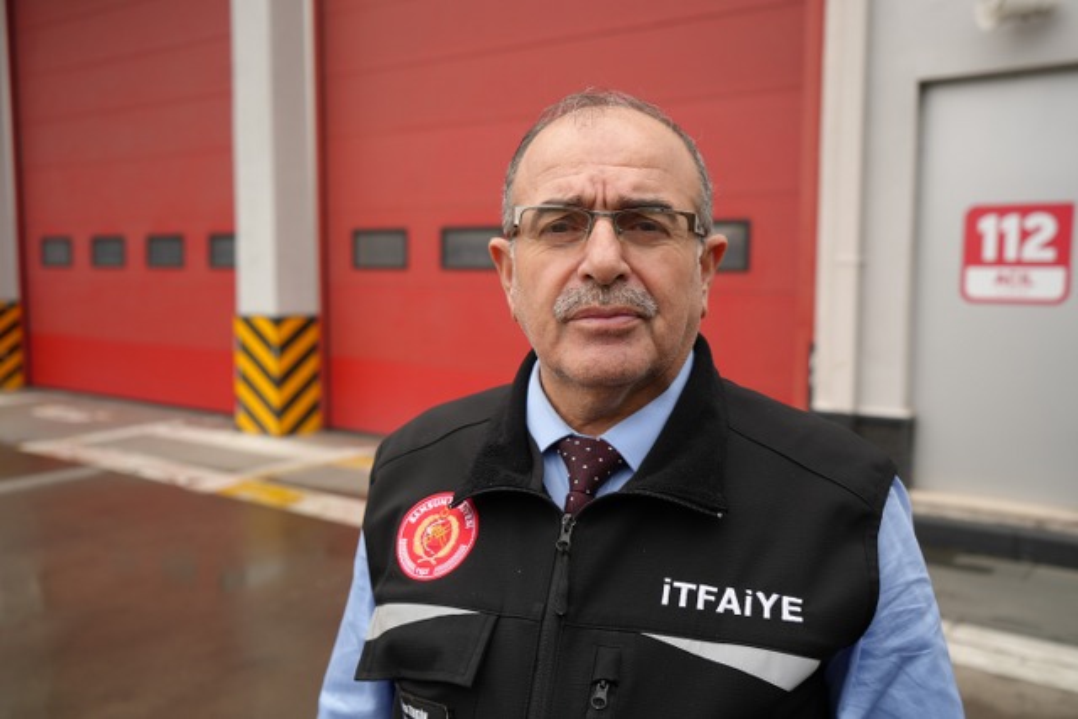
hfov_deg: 58.7
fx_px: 958
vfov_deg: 41.1
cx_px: 539
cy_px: 360
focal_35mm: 32
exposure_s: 1/160
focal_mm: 32
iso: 100
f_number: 4
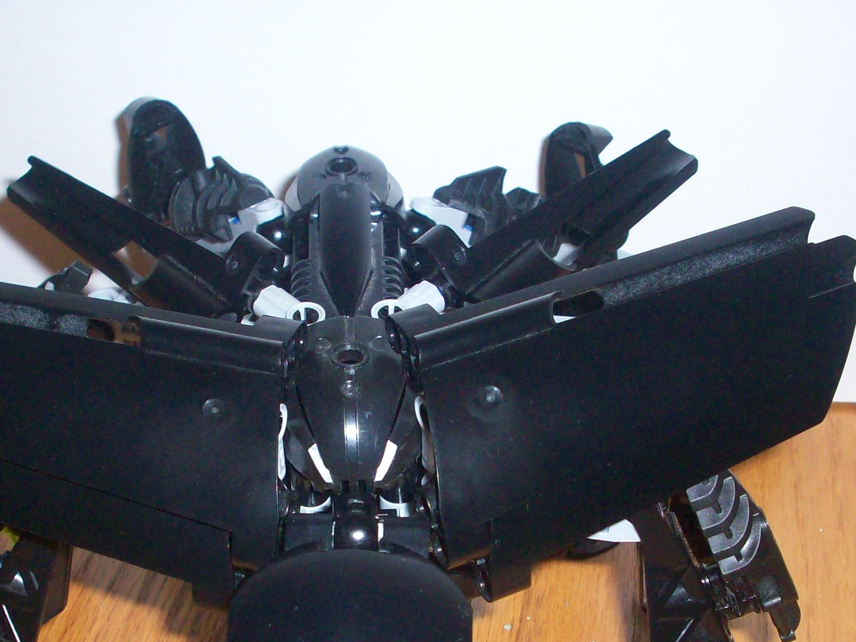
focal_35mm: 64
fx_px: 1583
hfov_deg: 30.2
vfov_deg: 22.6
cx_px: 348
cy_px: 511
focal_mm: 6.2
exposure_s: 1/64
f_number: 2.8
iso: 160
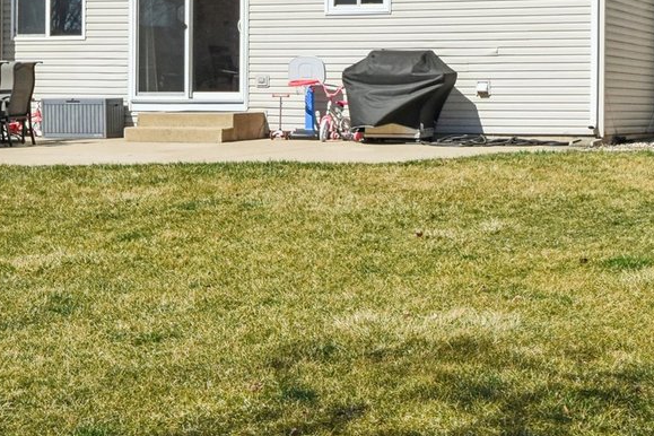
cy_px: -165
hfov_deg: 24.0
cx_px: 453
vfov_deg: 15.3
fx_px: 1526
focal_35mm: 84
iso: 500
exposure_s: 1/1600
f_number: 8
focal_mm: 20
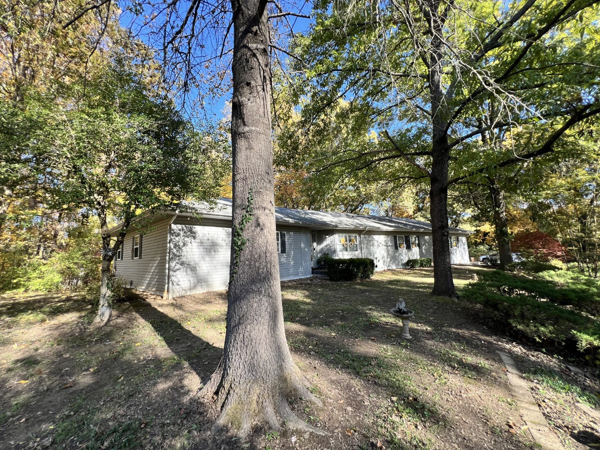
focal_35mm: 13
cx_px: 300
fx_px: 225
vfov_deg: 89.9
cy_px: 225
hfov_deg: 106.2
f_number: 1.8
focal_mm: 1.57
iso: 32
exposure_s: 1/209
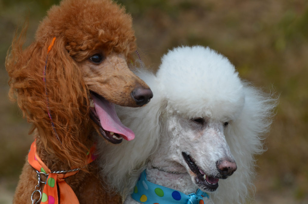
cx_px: 154
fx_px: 2945
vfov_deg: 4.0
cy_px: 102
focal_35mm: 345
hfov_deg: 6.0
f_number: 7.1
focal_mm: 230
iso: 400
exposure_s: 1/2000
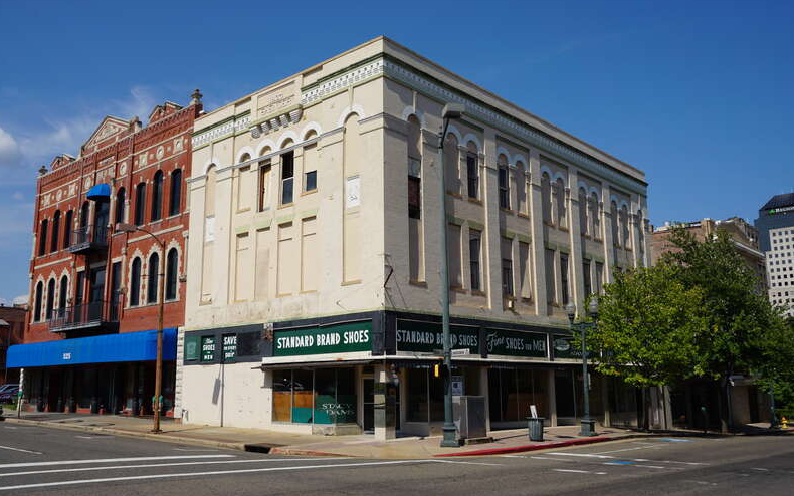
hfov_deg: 58.9
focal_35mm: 33
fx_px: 704
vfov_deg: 38.9
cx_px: 396
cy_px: 244
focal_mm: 21
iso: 100
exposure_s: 1/250
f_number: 11
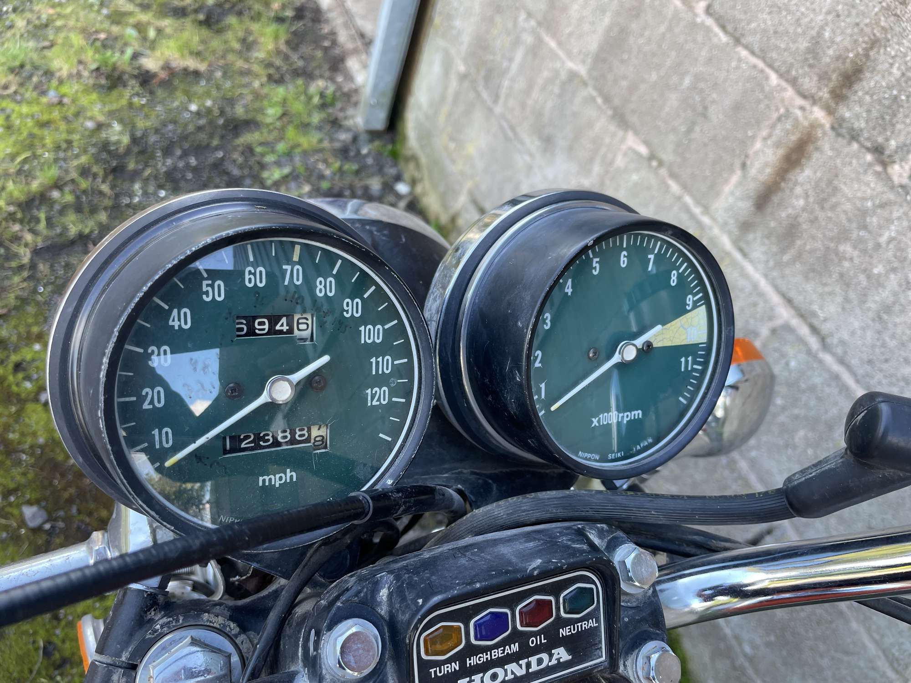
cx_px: 456
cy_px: 342
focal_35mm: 26
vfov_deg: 53.1
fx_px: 684
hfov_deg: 67.3
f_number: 1.6
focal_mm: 4.2
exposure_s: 1/121
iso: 64
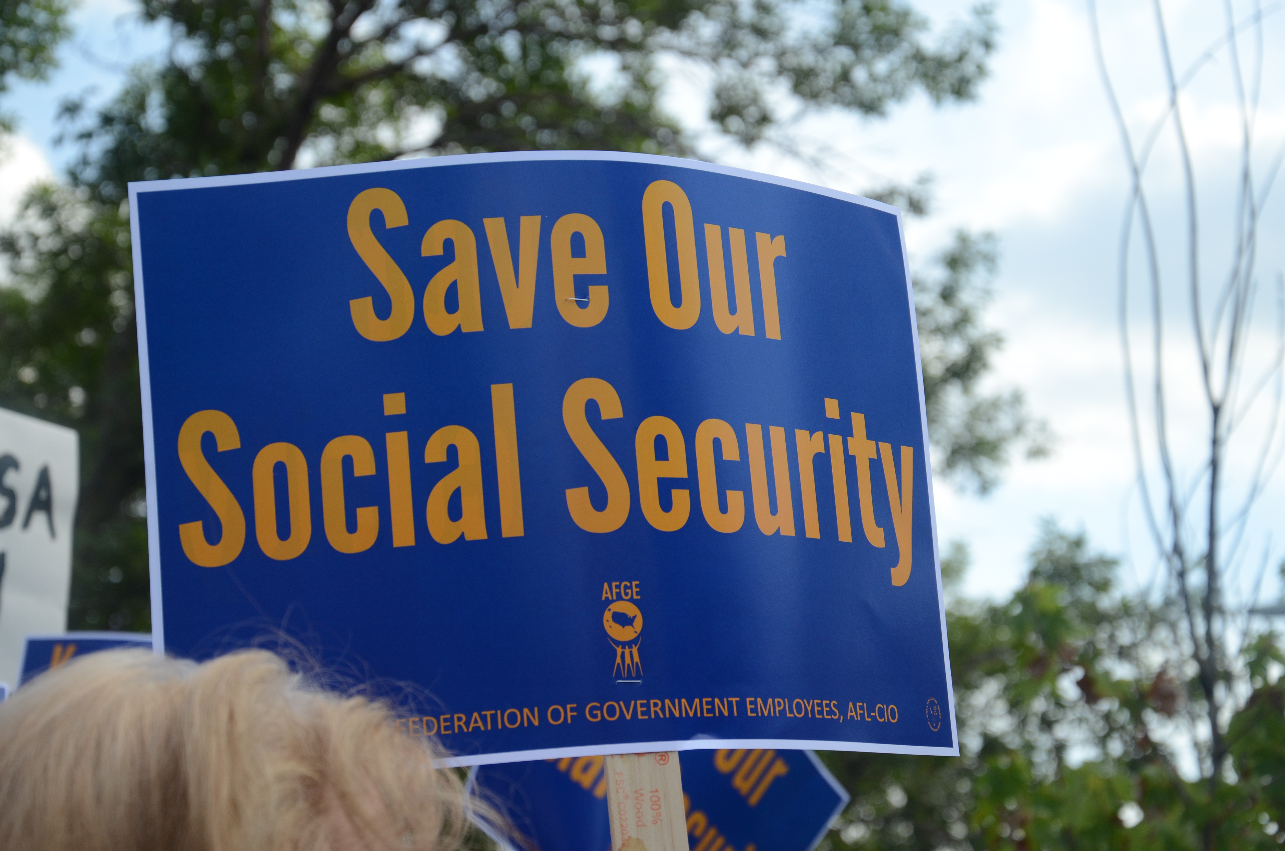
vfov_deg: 17.4
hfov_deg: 26.0
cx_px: 642
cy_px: 426
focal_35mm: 78
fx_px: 2778
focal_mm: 52
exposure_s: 1/1000
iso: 400
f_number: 5
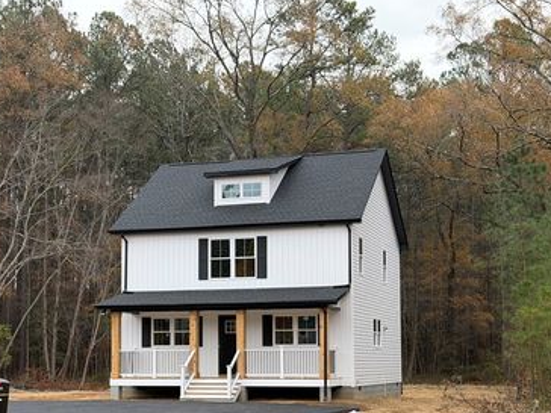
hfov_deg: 29.3
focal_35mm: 66
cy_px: 276
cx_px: 210
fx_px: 1051
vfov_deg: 22.2
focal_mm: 6.76
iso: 100
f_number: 1.78
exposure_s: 1/875
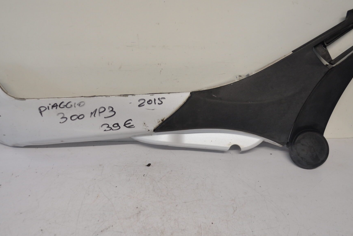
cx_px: 156
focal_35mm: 40
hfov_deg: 48.4
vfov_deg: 33.3
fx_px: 392
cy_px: 93
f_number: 3.5
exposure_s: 1/50
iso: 400
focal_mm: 18
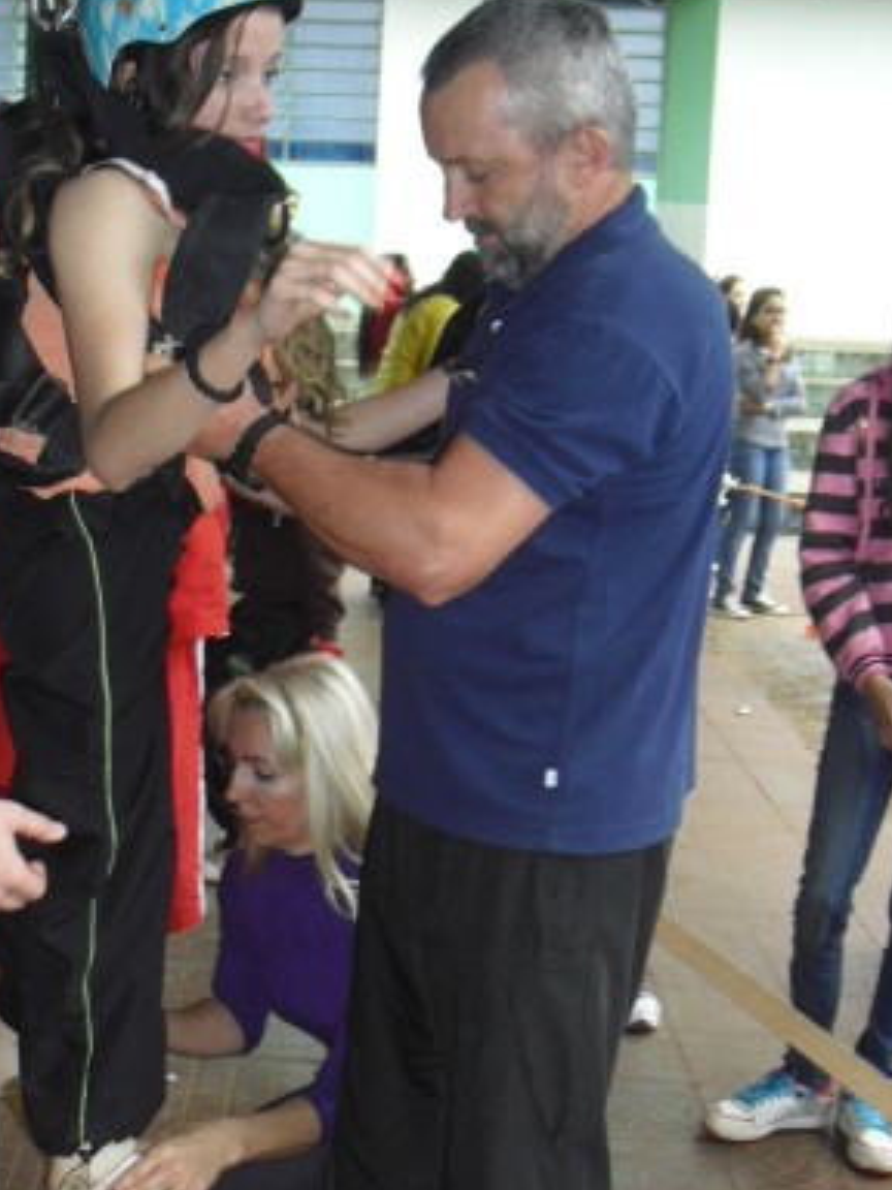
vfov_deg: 32.1
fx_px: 2061
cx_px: 260
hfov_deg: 24.2
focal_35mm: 60
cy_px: 676
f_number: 3.1
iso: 200
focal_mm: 6.3
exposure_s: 1/100
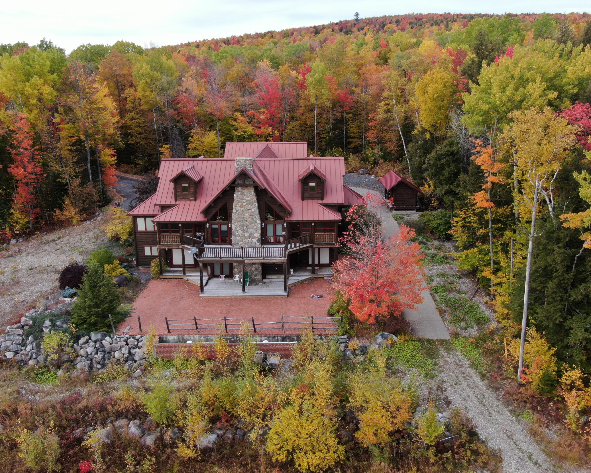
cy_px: 233
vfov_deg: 45.8
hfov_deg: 55.7
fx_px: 560
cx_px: 305
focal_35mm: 32
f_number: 3
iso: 100
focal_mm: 5
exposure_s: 1/320
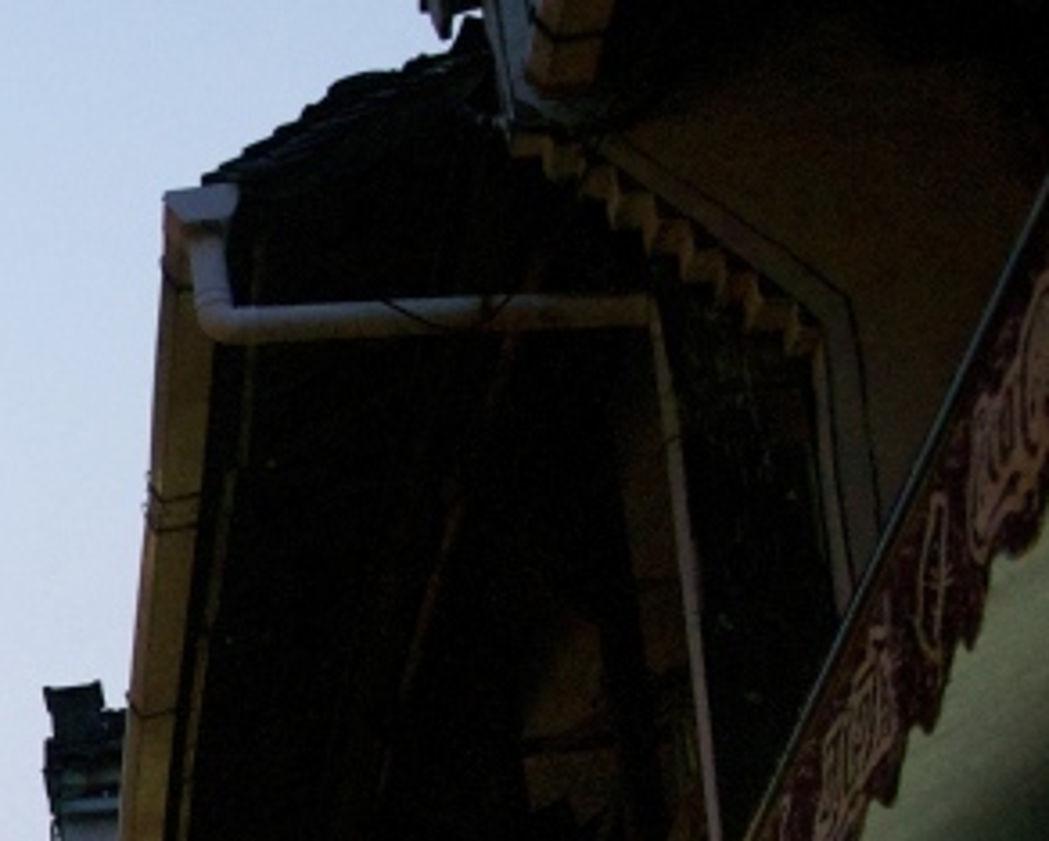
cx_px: -636
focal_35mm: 128
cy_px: 877
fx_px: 3977
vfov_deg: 11.9
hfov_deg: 13.9
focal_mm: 26
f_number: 4.5
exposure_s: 1/100
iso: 2000
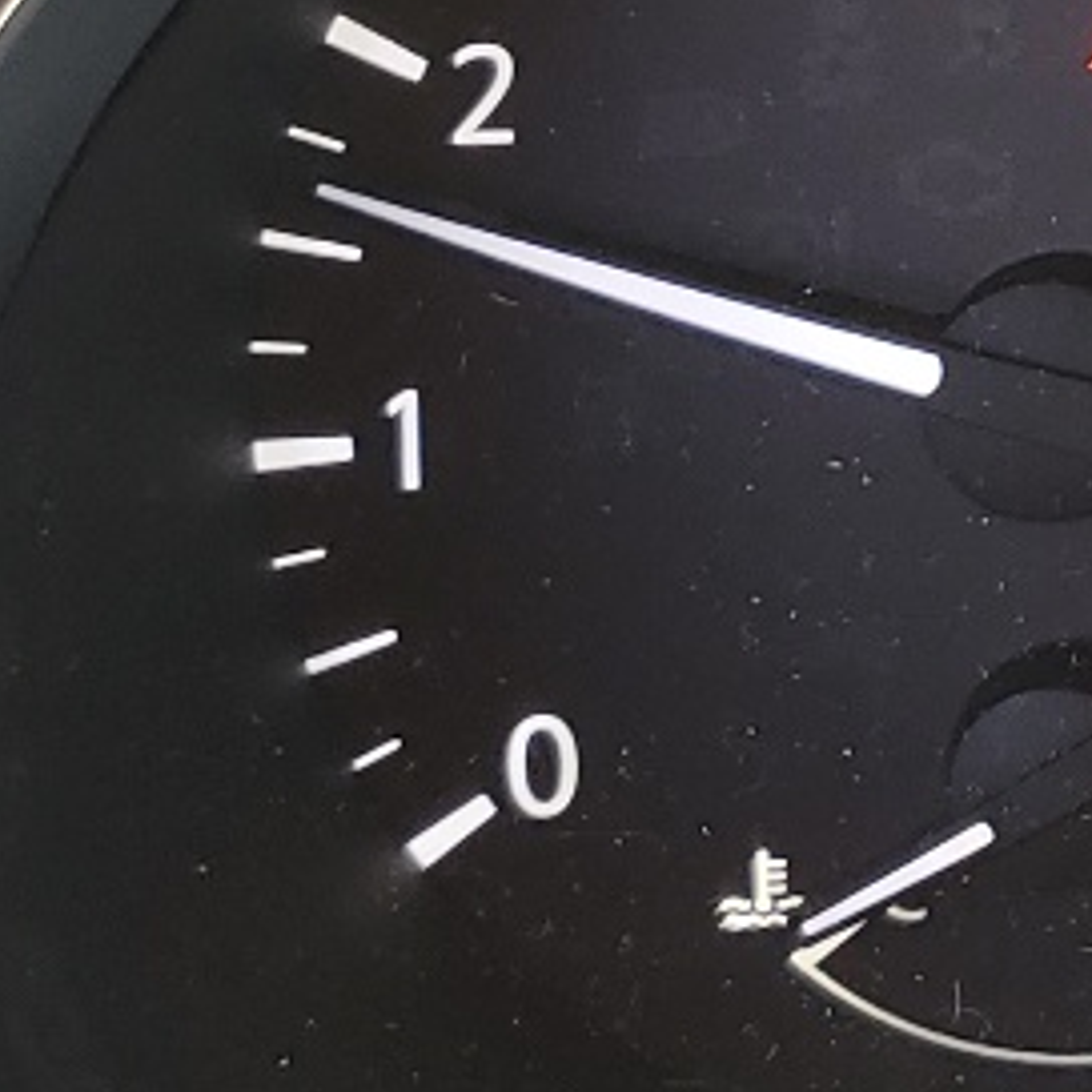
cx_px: 2280
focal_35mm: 135
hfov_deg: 11.5
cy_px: -209
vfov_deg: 12.6
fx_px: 4818
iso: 52
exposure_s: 1/60.2
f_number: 1.5
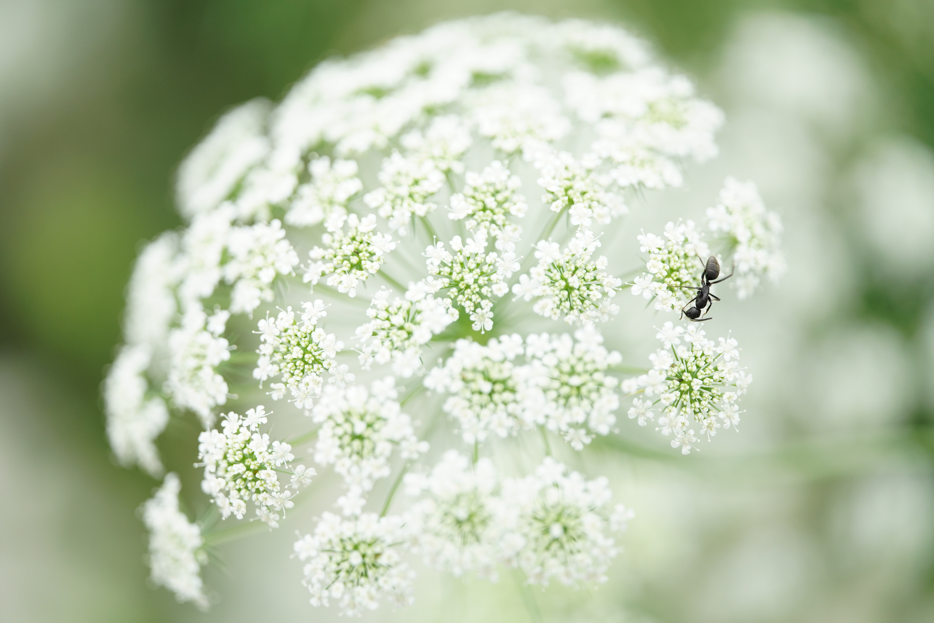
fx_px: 2854
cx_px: 467
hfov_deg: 18.6
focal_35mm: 110
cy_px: 312
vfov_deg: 12.5
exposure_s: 1/1600
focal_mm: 110
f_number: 3.2
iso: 800
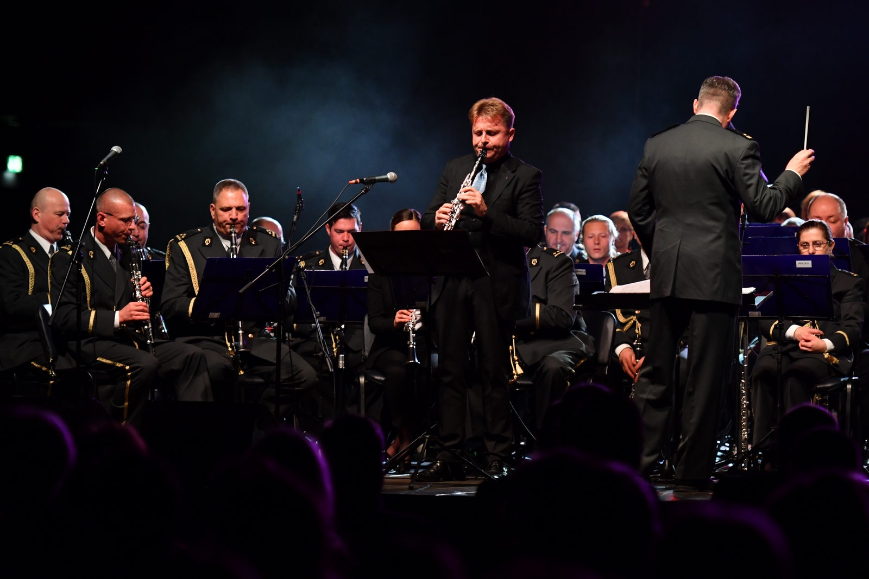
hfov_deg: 11.2
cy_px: 290
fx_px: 4417
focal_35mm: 183
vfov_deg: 7.5
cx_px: 434
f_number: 2.8
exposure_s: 1/200
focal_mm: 122
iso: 1600
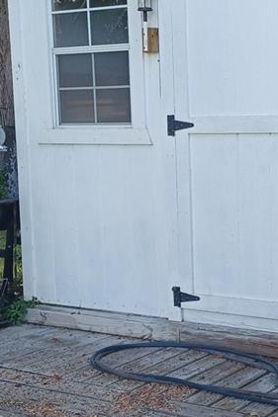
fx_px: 858
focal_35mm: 74
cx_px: 262
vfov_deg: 27.3
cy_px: 228
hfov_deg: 18.1
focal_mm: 4.6
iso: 40
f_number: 1.8
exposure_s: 1/120
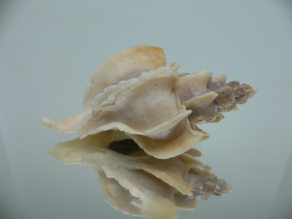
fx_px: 295
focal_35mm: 35
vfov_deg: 40.7
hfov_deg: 52.6
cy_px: 110
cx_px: 146
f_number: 2.8
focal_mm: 4.6
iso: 200
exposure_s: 1/60
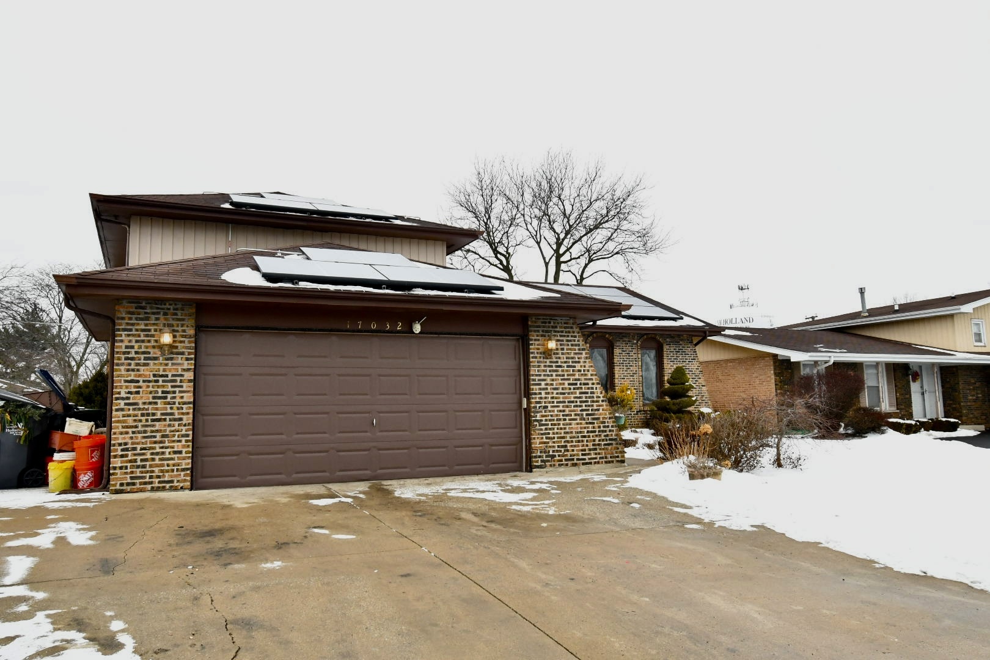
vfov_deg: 49.6
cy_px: 330
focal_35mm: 26
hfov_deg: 69.4
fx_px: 715
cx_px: 495
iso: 1000
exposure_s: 1/640
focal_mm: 13
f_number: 6.3
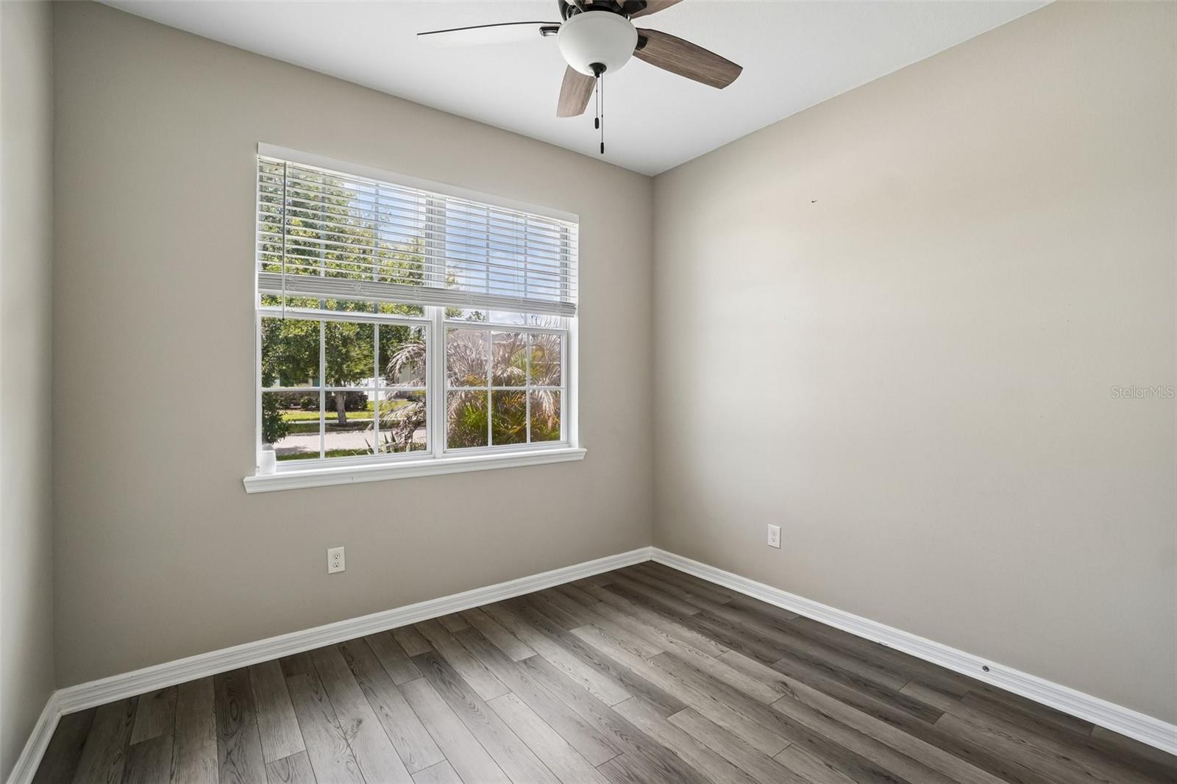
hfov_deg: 100.4
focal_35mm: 15
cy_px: 392
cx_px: 588
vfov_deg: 77.3
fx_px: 490
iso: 200
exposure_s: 1/30
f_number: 8
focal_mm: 10
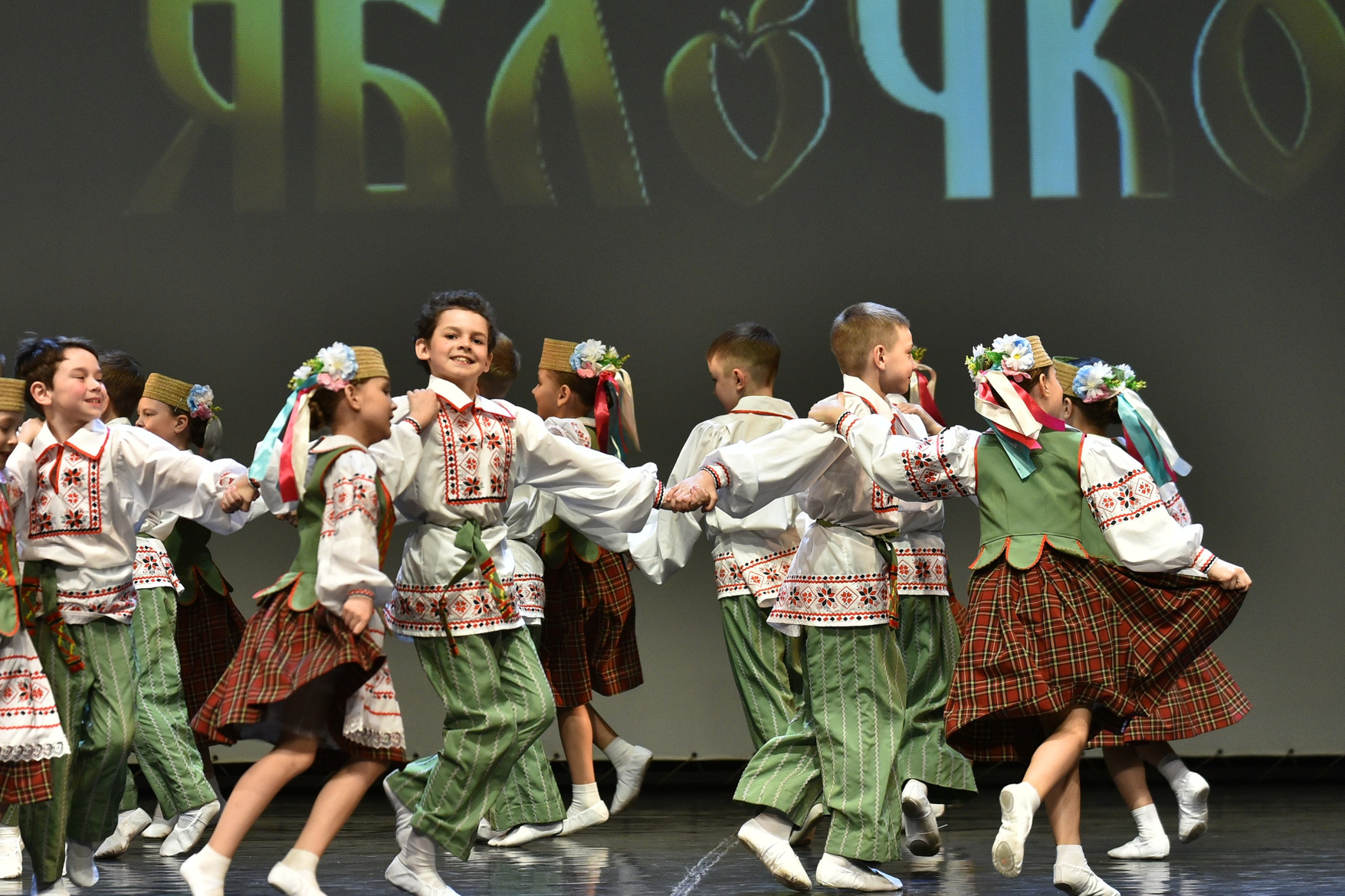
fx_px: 7360
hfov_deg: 10.4
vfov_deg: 7.0
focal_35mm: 197
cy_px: 471
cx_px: 434
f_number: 3.2
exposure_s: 1/500
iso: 2000
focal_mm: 135
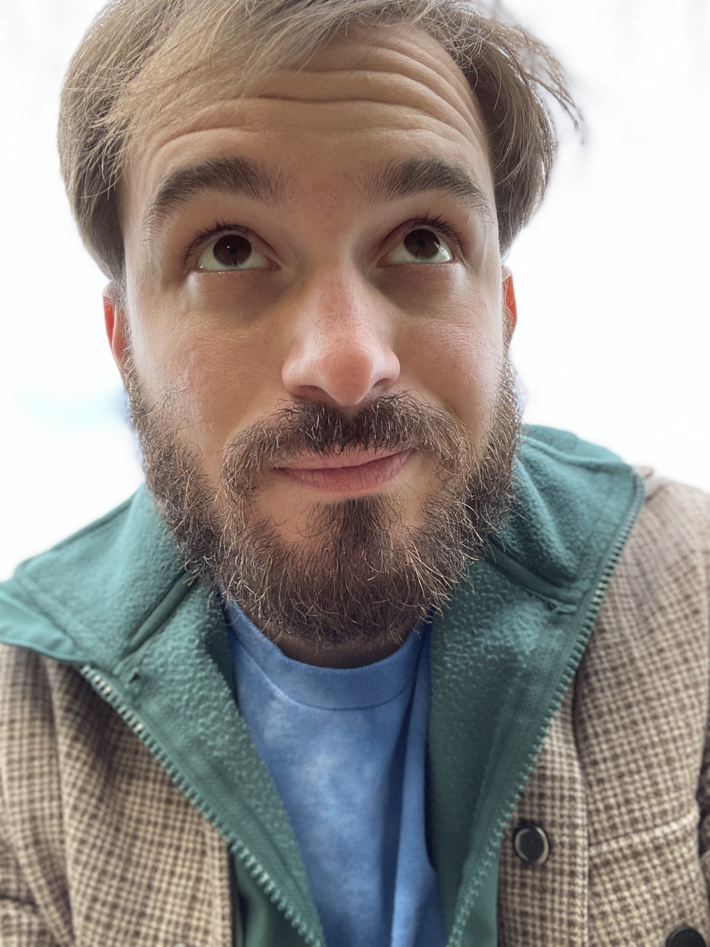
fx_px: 820
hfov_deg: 46.8
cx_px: 355
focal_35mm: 30
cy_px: 474
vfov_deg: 60.0
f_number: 2.2
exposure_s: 1/60
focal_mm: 2.71
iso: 100
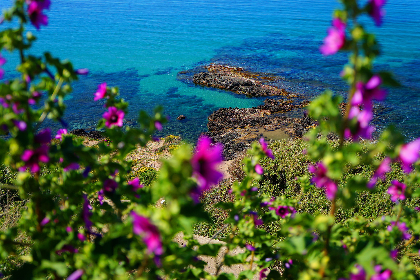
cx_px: 215
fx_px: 432
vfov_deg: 35.9
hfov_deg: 51.9
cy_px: 137
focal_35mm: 37
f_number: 4
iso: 100
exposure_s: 1/1250
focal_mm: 24
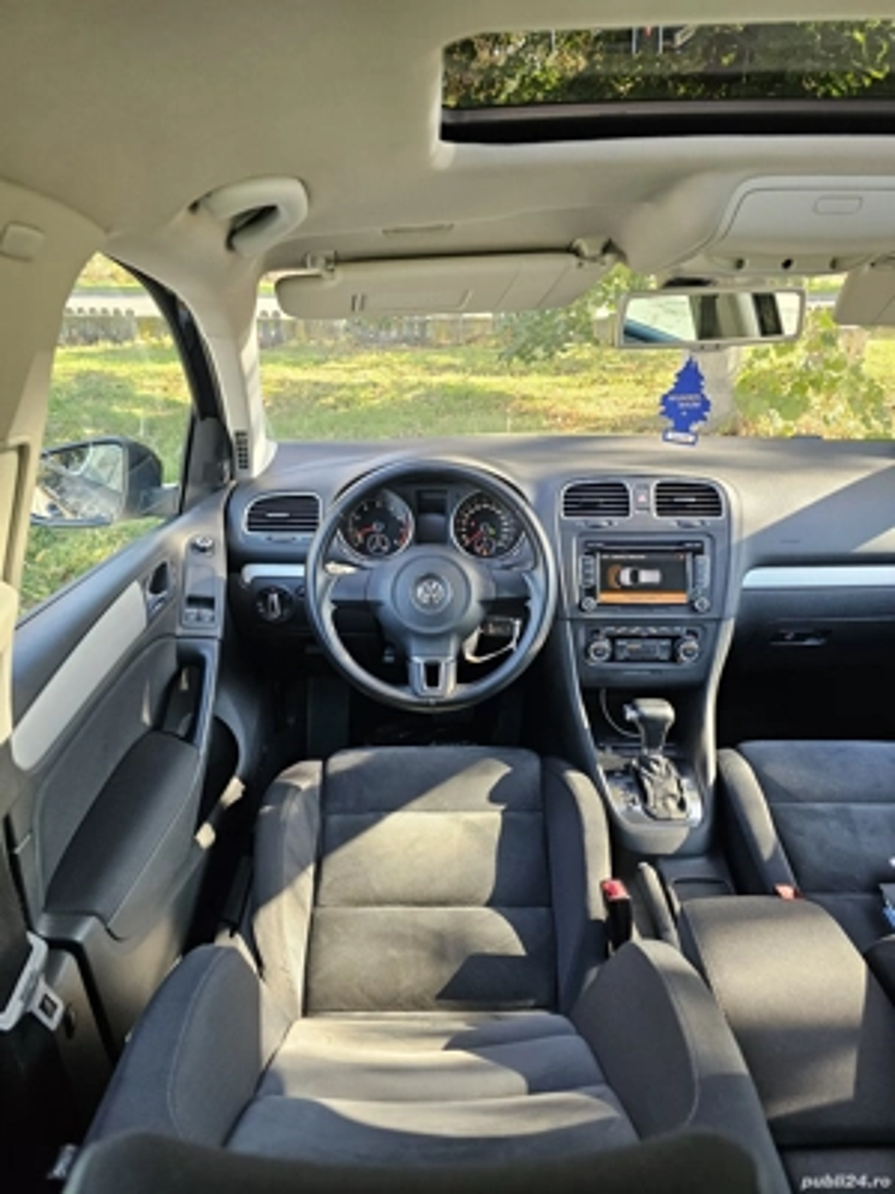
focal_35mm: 23
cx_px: 448
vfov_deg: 73.9
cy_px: 597
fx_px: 793
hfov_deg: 58.9
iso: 160
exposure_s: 1/182
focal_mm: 6.3
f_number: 1.7
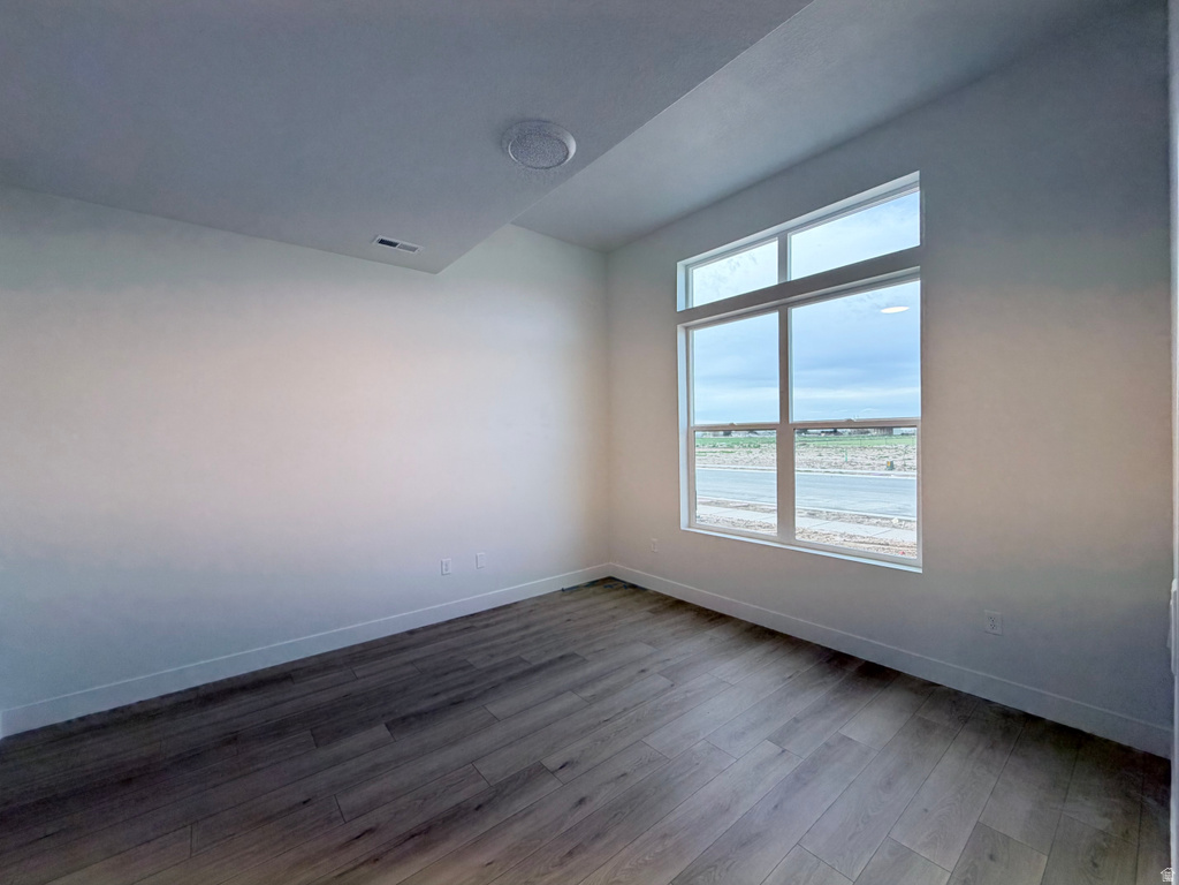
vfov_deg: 85.7
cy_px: 442
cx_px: 590
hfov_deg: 102.1
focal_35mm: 14
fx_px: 477
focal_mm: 2.22
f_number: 2.2
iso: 64
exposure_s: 1/122
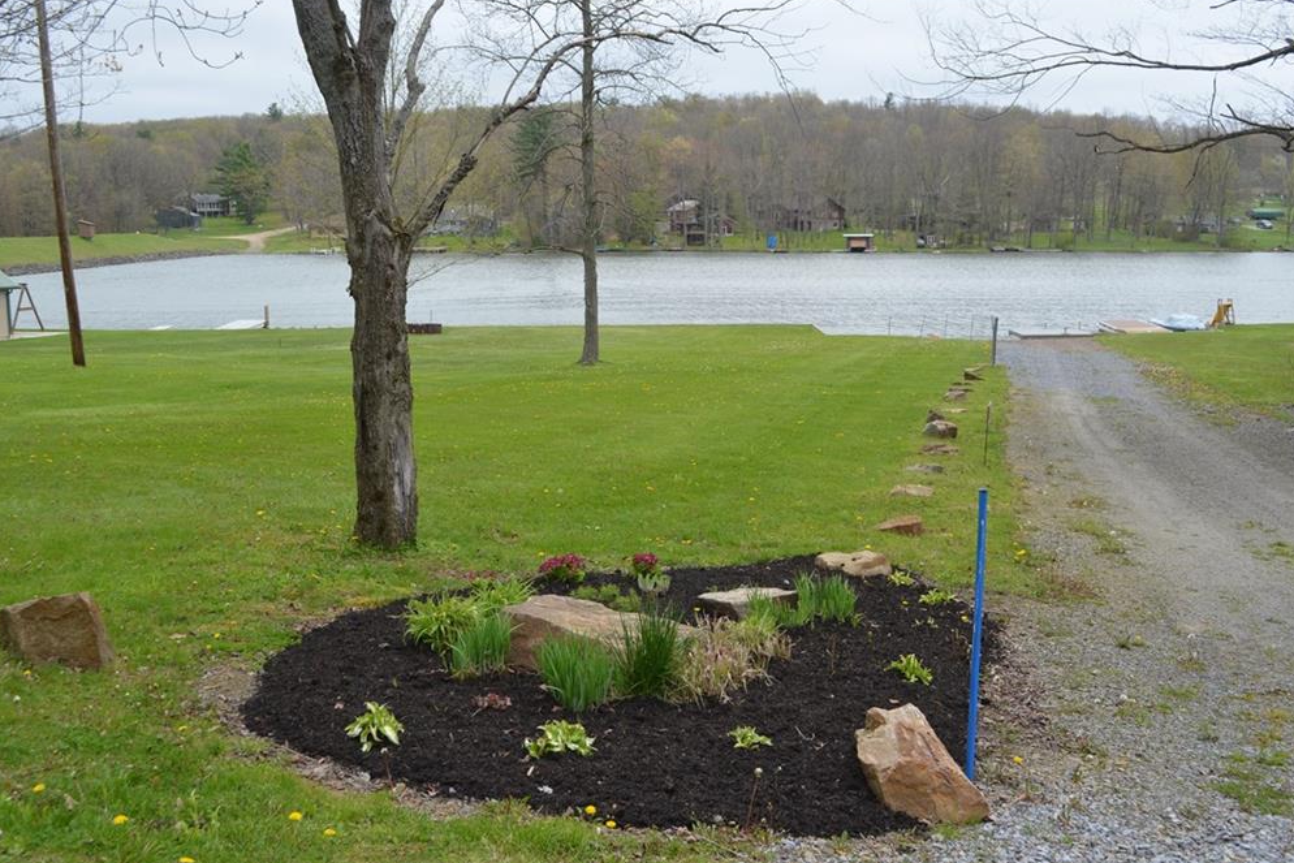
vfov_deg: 36.0
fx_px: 1330
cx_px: 635
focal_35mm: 37
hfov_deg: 51.9
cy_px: 428
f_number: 8
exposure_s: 1/250
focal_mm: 24
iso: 200
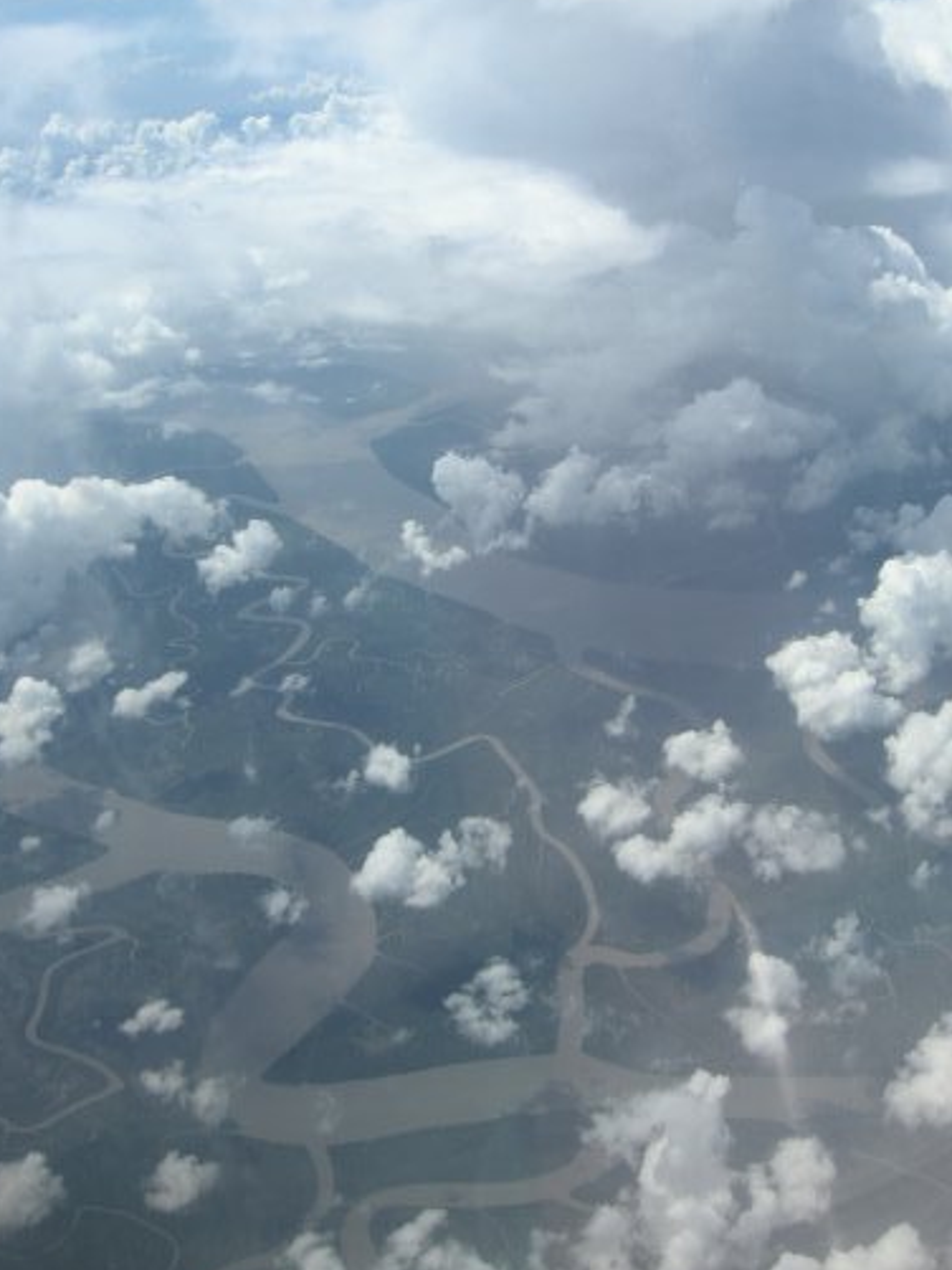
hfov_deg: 31.5
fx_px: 1686
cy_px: 489
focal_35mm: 46
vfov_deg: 41.0
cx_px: 468
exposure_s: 1/319
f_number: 6.8
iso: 64
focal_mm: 7.5
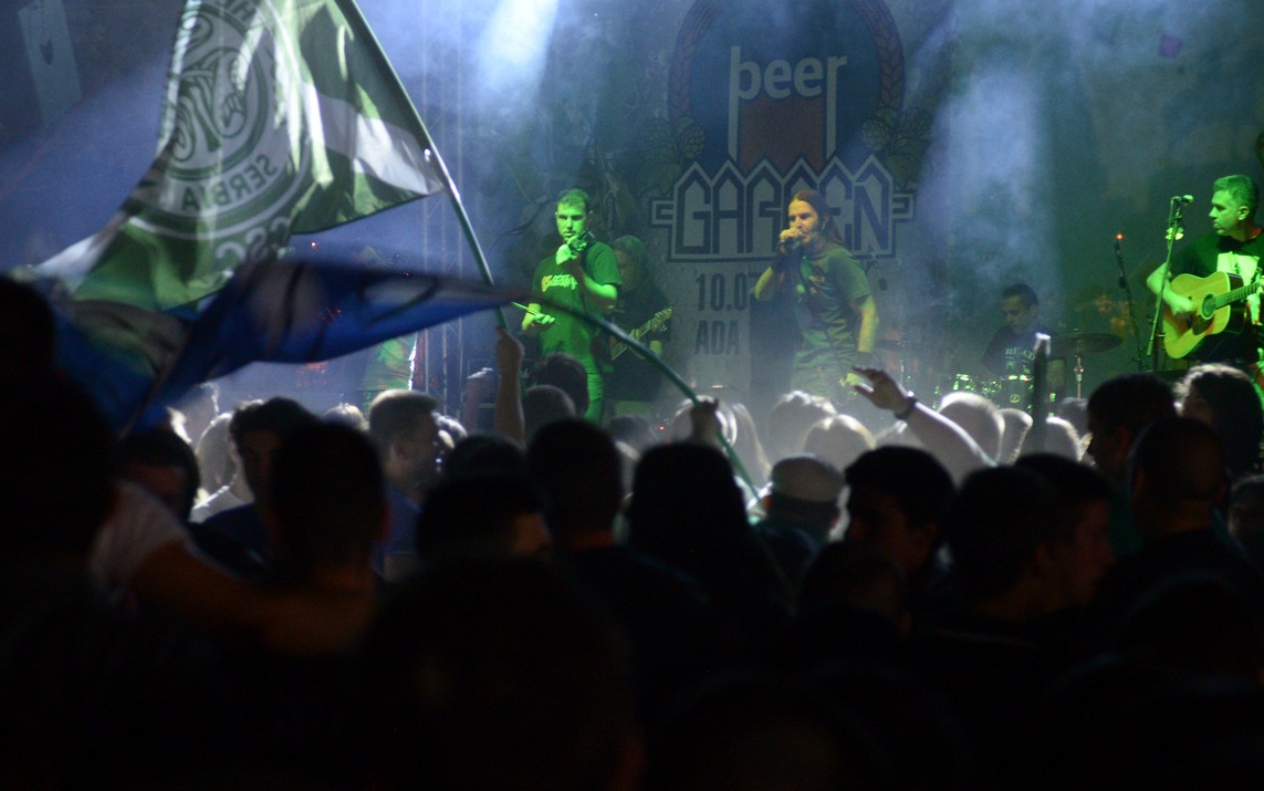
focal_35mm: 107
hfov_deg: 19.5
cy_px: 450
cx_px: 659
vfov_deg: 12.2
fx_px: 3687
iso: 2000
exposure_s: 1/60
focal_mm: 60
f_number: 3.2
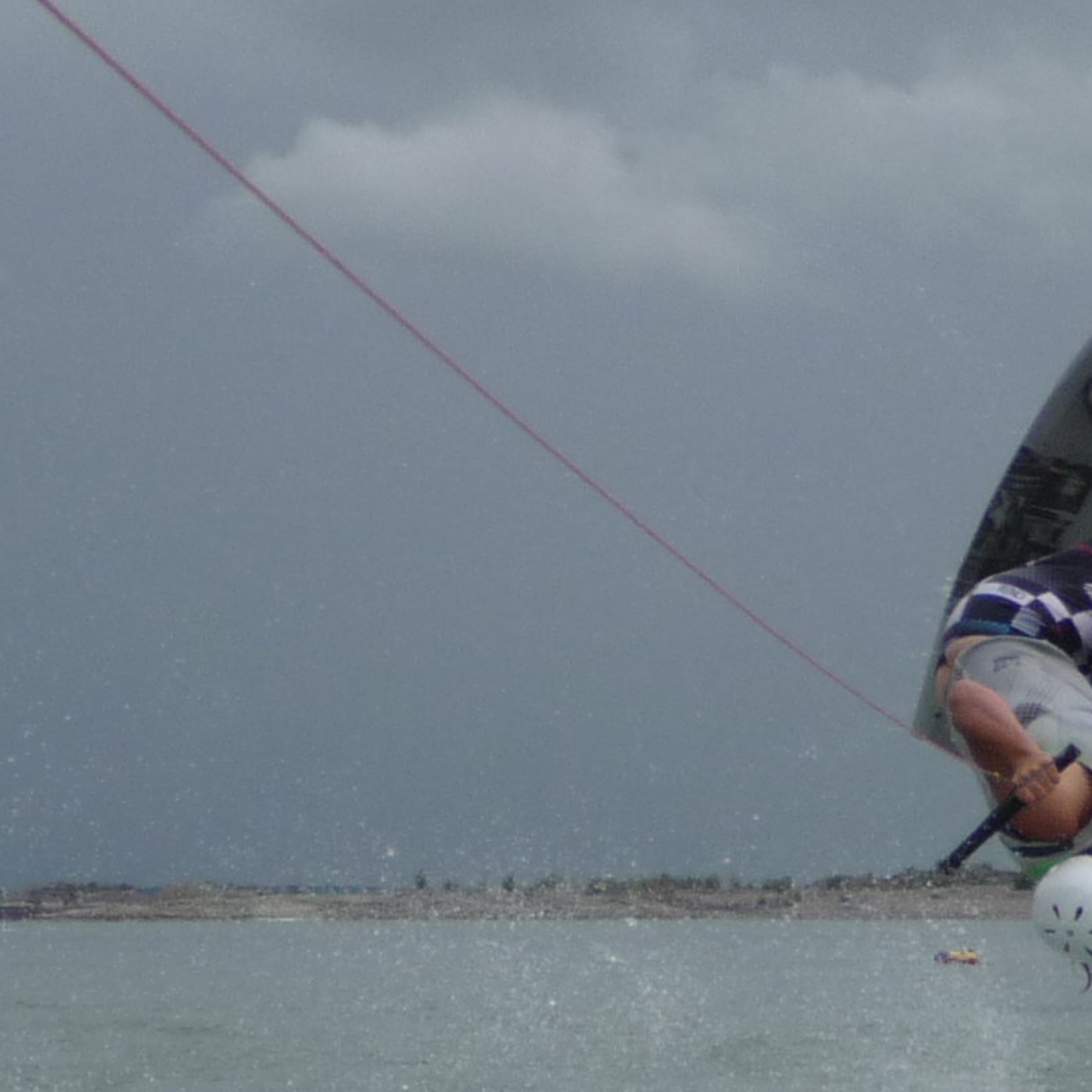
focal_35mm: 271
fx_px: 9672
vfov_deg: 6.5
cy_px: 425
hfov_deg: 6.5
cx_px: 703
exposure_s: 1/1000
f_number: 4.6
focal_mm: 12.2
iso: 100
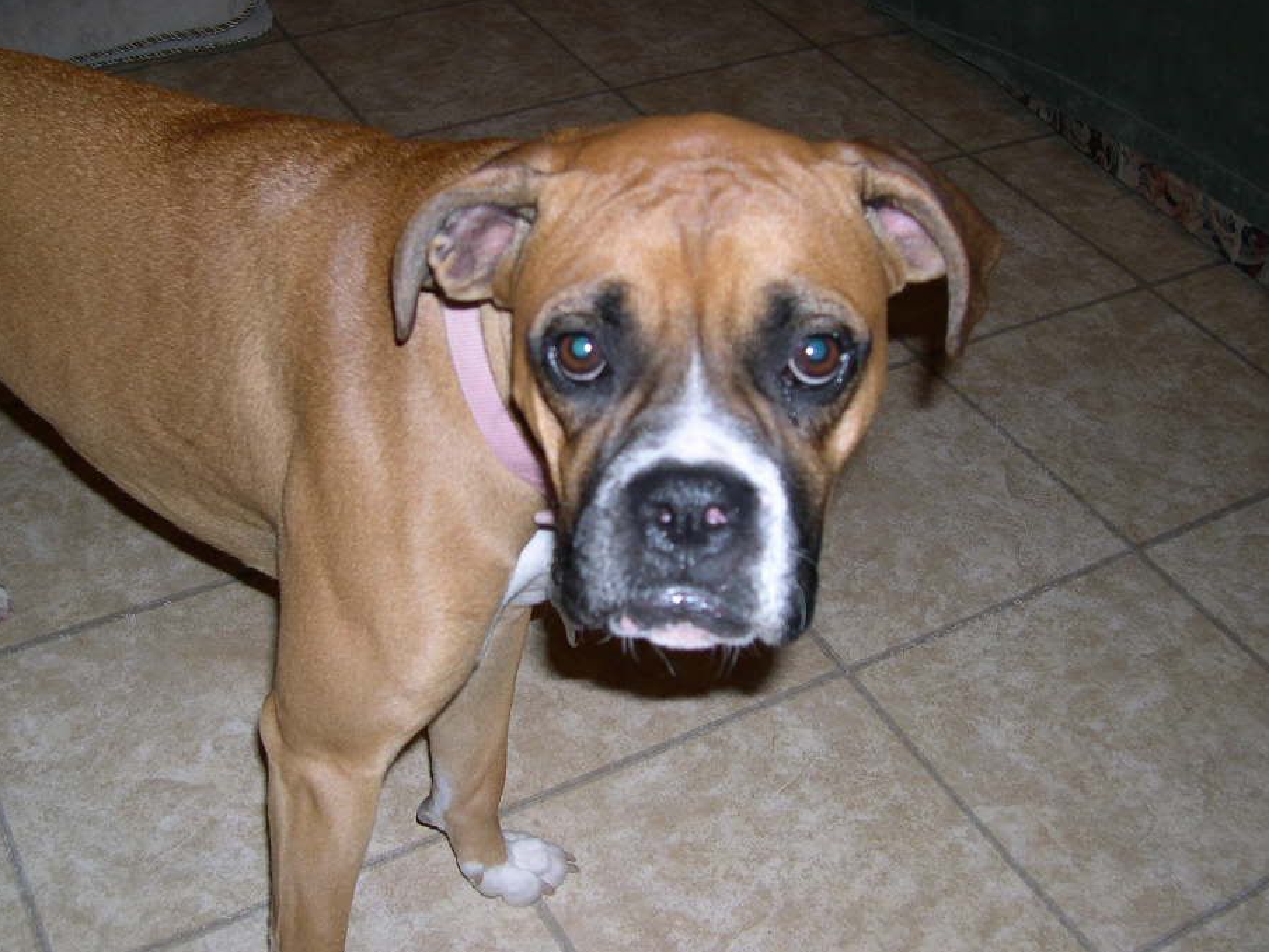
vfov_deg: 33.6
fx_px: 1577
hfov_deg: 43.8
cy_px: 435
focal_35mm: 43
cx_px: 575
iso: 100
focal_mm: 8
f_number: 2.8
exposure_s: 1/60
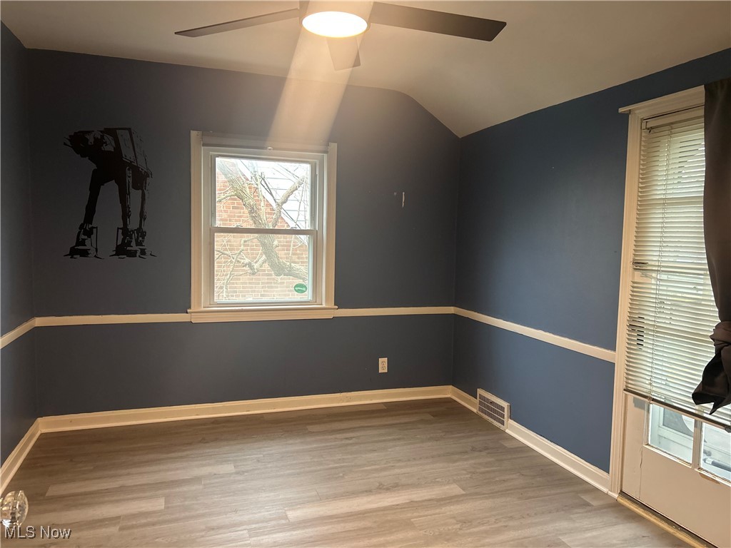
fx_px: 549
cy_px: 274
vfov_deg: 53.1
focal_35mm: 26
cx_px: 366
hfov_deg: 67.3
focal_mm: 5.7
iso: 200
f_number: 1.5
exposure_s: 1/60
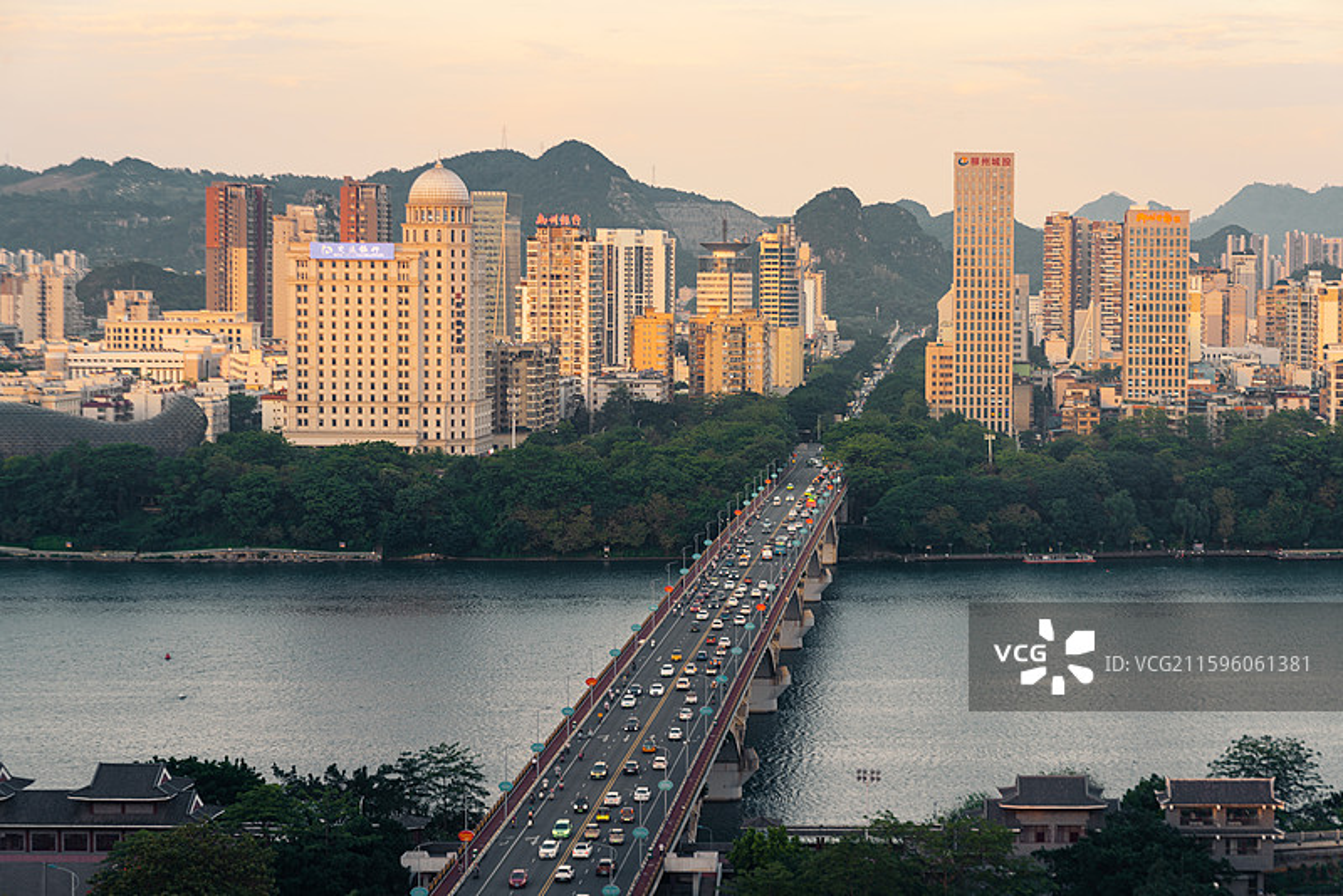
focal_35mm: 85
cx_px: 672
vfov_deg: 16.1
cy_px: 448
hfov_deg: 23.9
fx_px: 3172
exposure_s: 1/25
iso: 100
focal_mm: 85
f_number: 9
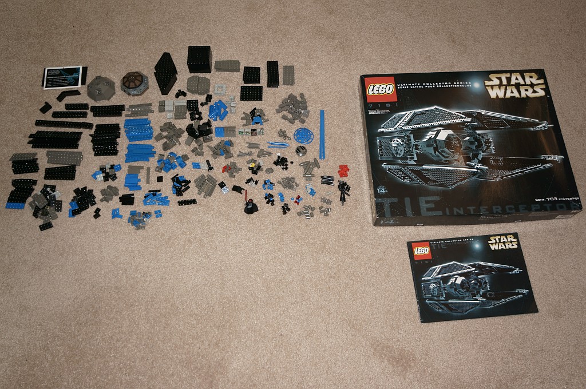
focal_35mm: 30
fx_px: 488
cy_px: 194
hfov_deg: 62.0
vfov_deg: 43.5
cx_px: 293
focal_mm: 20
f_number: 3.5
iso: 100
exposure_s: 1/60
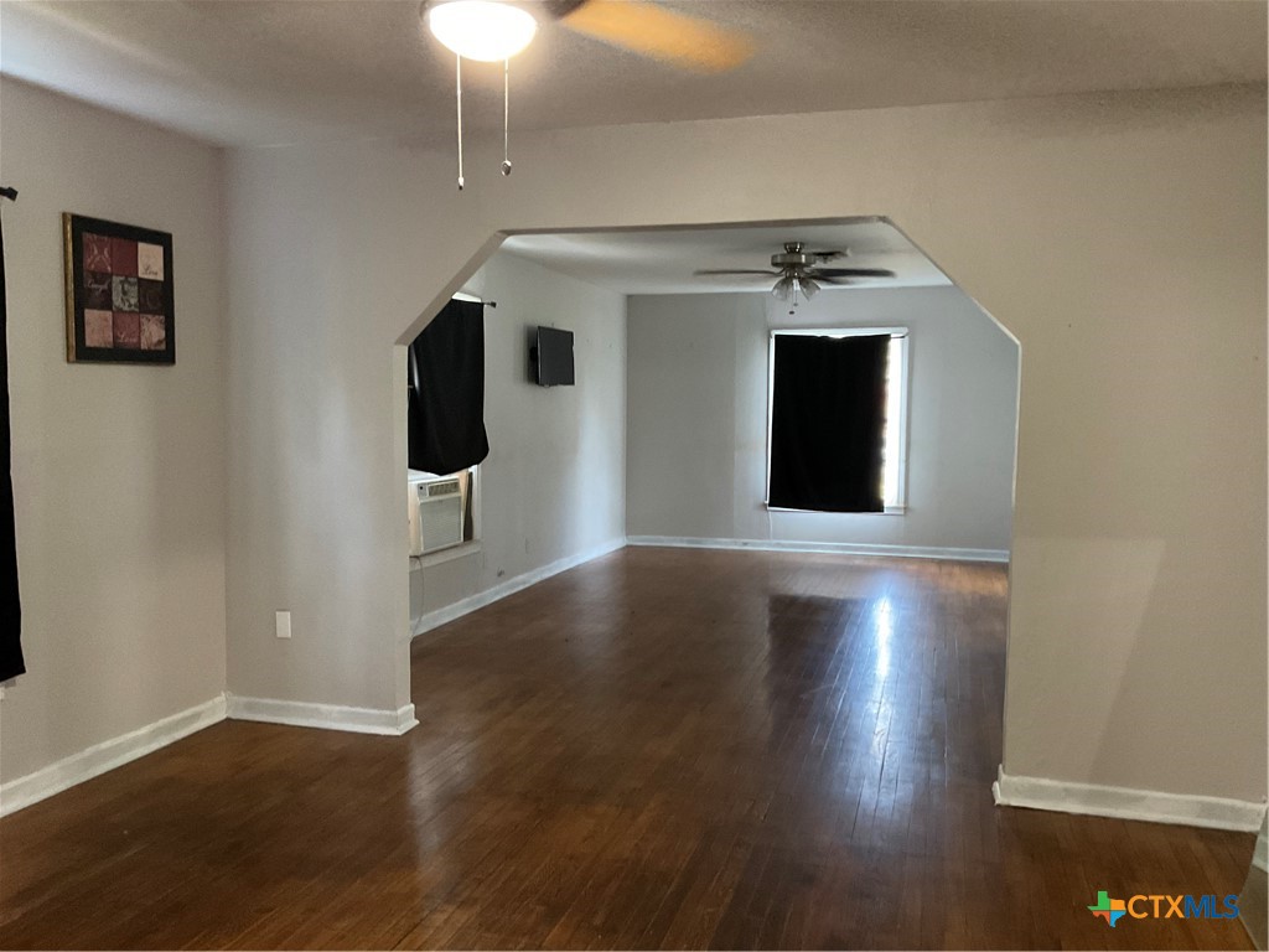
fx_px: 1063
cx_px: 634
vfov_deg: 48.2
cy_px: 476
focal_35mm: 29
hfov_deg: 61.7
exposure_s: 1/30
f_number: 1.8
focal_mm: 3
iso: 400
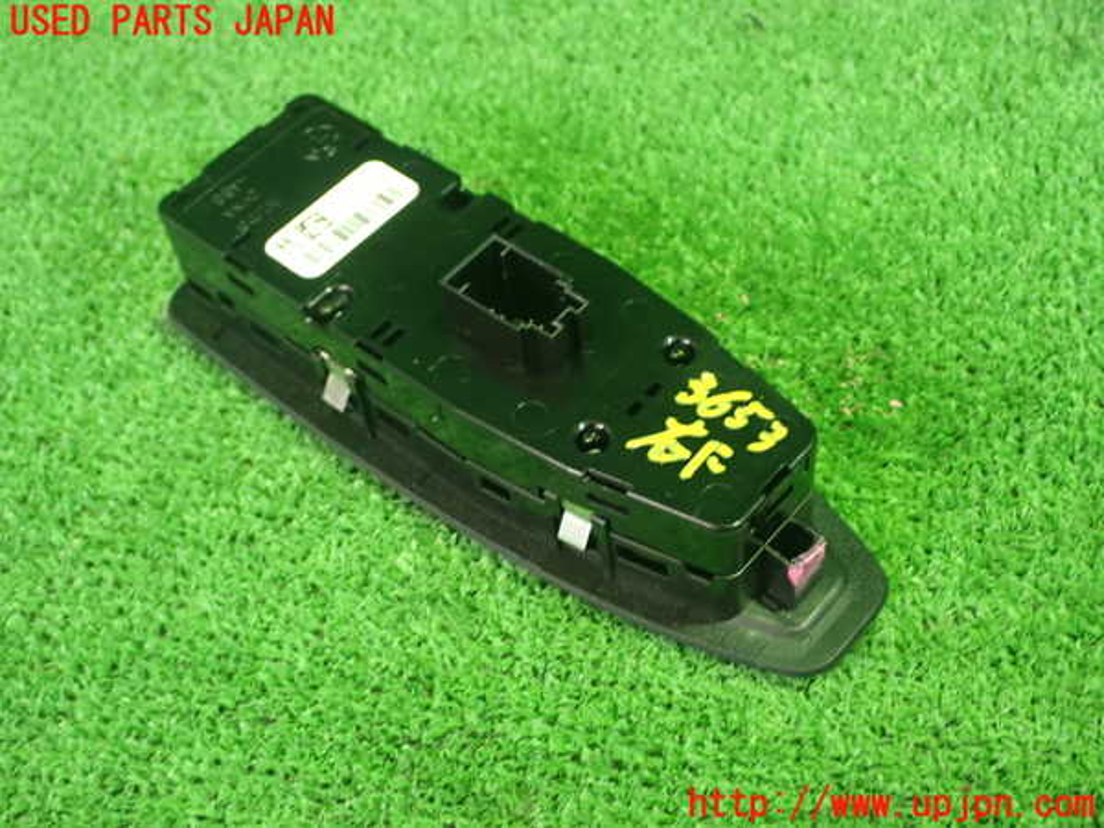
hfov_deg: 40.4
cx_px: 552
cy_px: 414
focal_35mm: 47
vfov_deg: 30.9
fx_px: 1499
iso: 800
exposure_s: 1/15
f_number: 3.1
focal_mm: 8.4
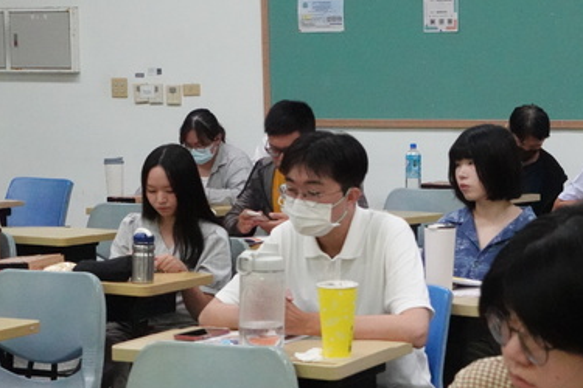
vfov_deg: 13.8
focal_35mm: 99
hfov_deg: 20.3
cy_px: 263
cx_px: 485
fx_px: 1603
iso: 5000
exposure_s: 1/500
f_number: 4
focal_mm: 19.95
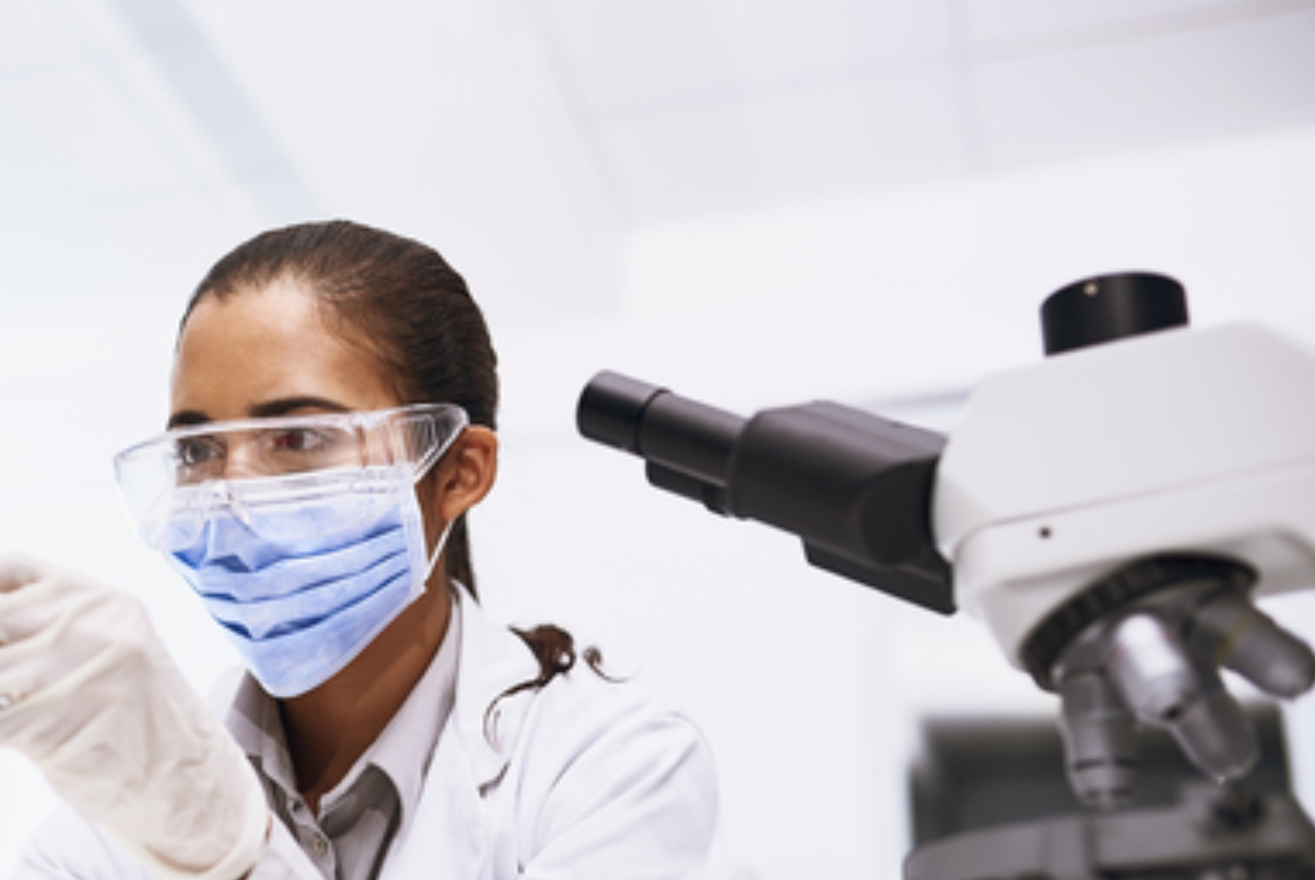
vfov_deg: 24.6
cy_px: 576
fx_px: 2011
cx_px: 285
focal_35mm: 55
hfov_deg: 35.2
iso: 200
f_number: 2.2
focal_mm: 35
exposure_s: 1/125
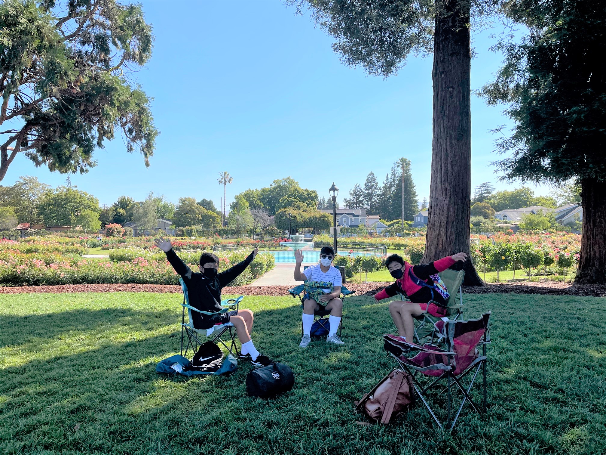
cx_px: 303
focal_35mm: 26
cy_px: 228
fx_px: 455
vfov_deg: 53.1
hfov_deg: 67.3
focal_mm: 4.2
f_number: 1.6
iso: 32
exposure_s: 1/3300
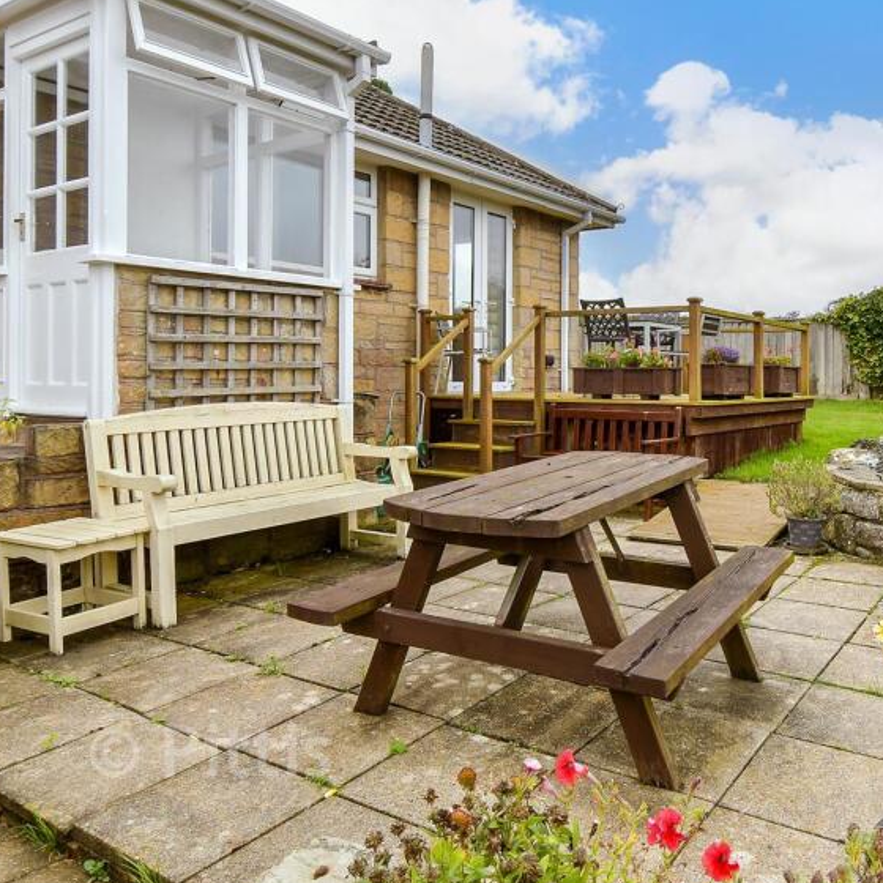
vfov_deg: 57.1
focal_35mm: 28
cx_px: 613
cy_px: 382
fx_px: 808
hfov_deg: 55.7
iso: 160
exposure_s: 1/125
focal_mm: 12
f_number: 8
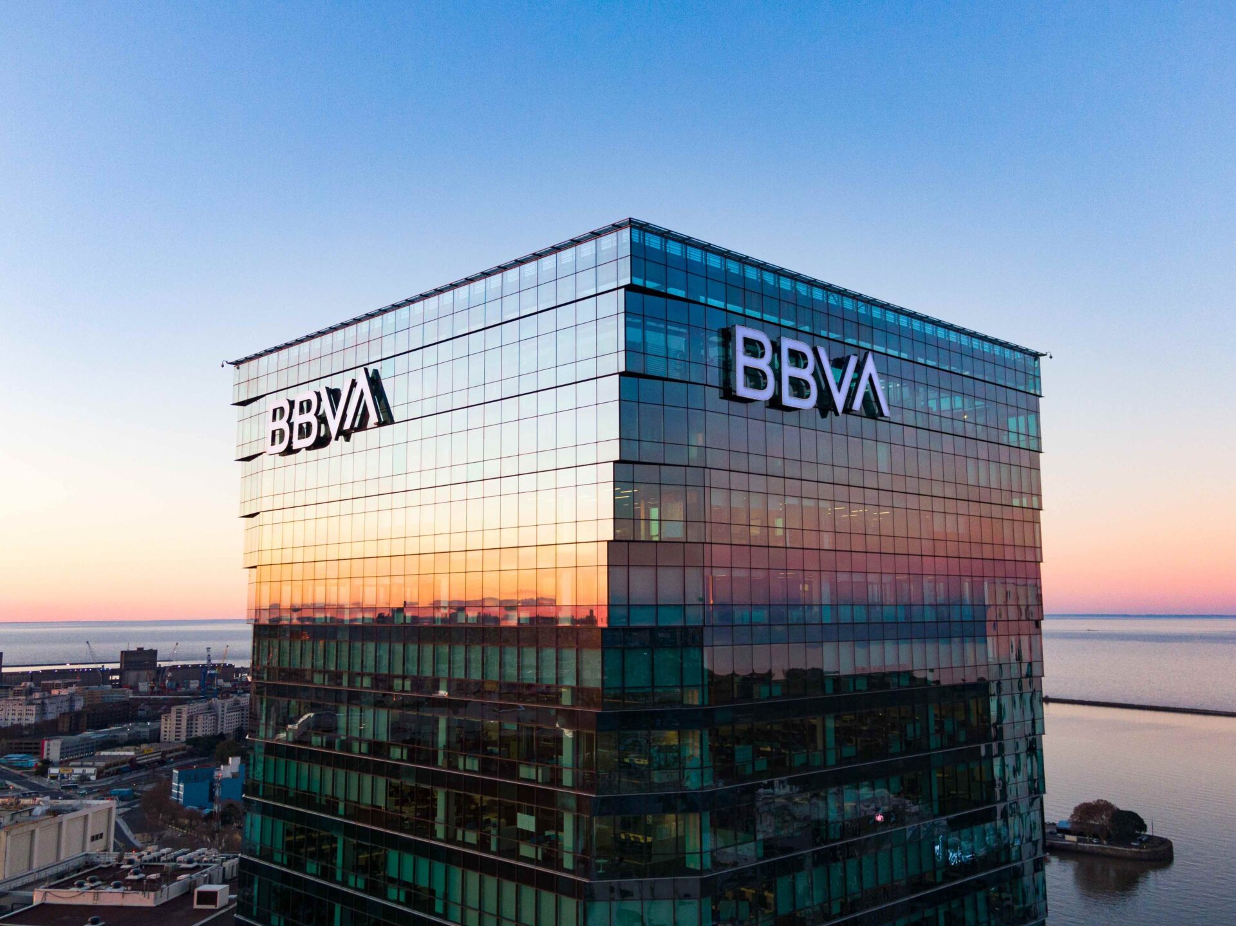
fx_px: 1178
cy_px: 463
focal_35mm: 33
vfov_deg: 42.9
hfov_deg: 55.4
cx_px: 618
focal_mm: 5.57
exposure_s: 1/100
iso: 100
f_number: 3.2
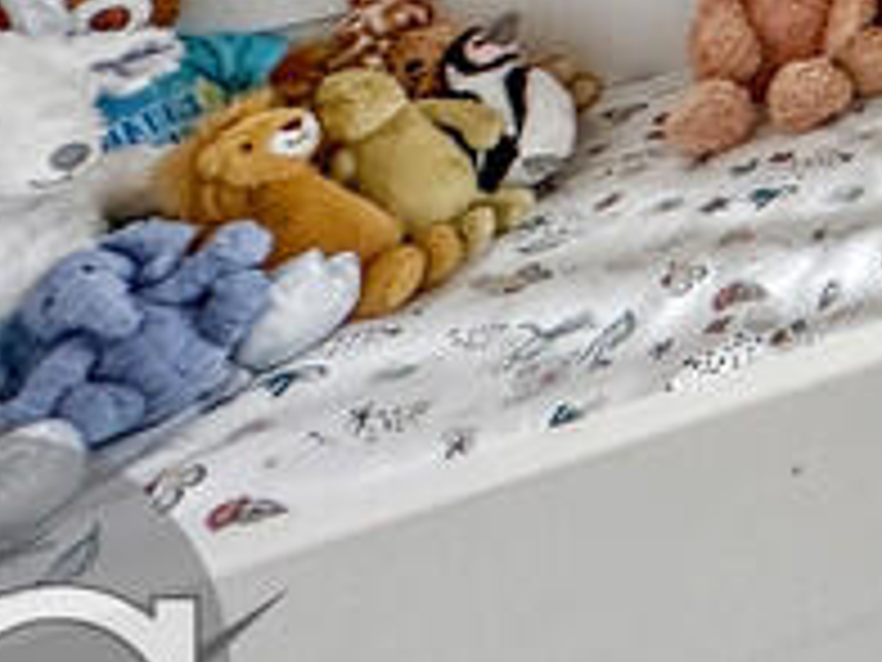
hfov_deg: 16.8
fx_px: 1860
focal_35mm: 73
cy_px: -612
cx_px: 1908
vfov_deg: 16.2
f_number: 2.2
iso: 64
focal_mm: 2.22
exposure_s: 1/100
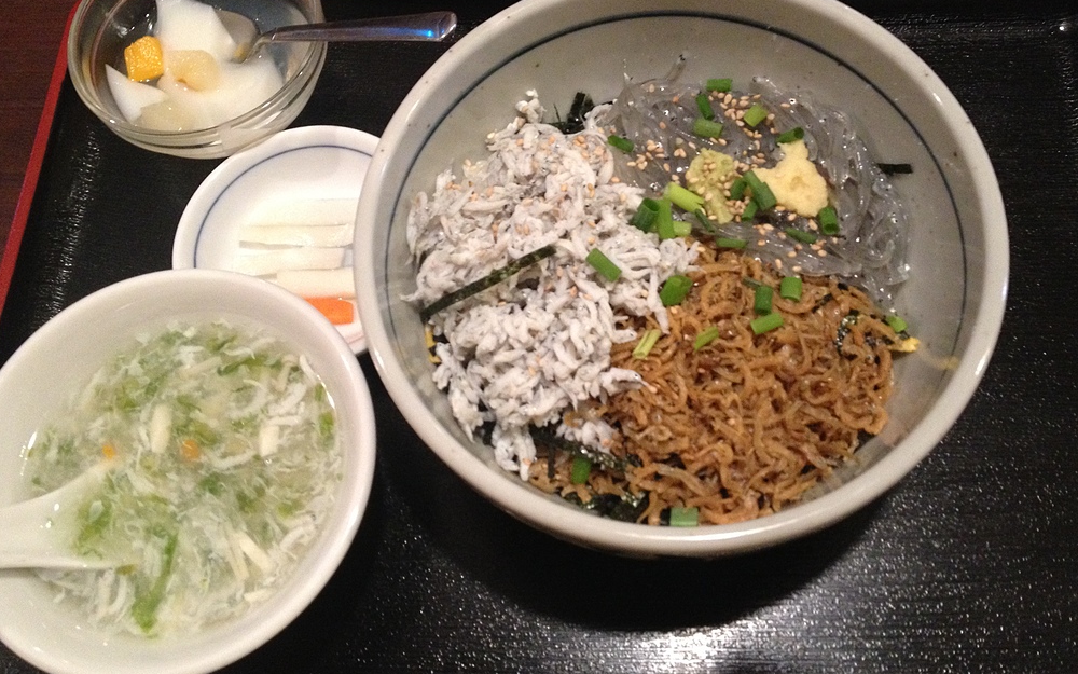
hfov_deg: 51.5
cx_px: 543
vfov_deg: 33.6
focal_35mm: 38
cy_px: 301
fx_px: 1116
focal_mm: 4.28
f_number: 2.4
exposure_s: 1/20
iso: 400
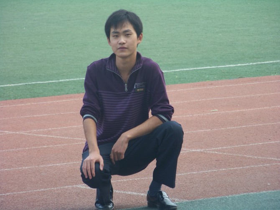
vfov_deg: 4.3
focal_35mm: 347
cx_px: 140
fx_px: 2808
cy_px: 105
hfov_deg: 5.7
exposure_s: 1/100
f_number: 4.5
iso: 64
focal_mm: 57.7
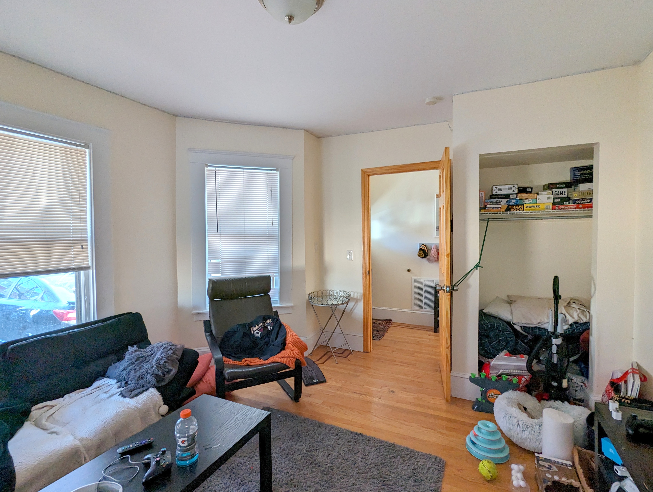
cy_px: 246
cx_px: 326
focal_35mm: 16
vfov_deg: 78.2
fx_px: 302
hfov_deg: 94.4
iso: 102
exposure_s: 1/48.6
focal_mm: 2.35
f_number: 2.2
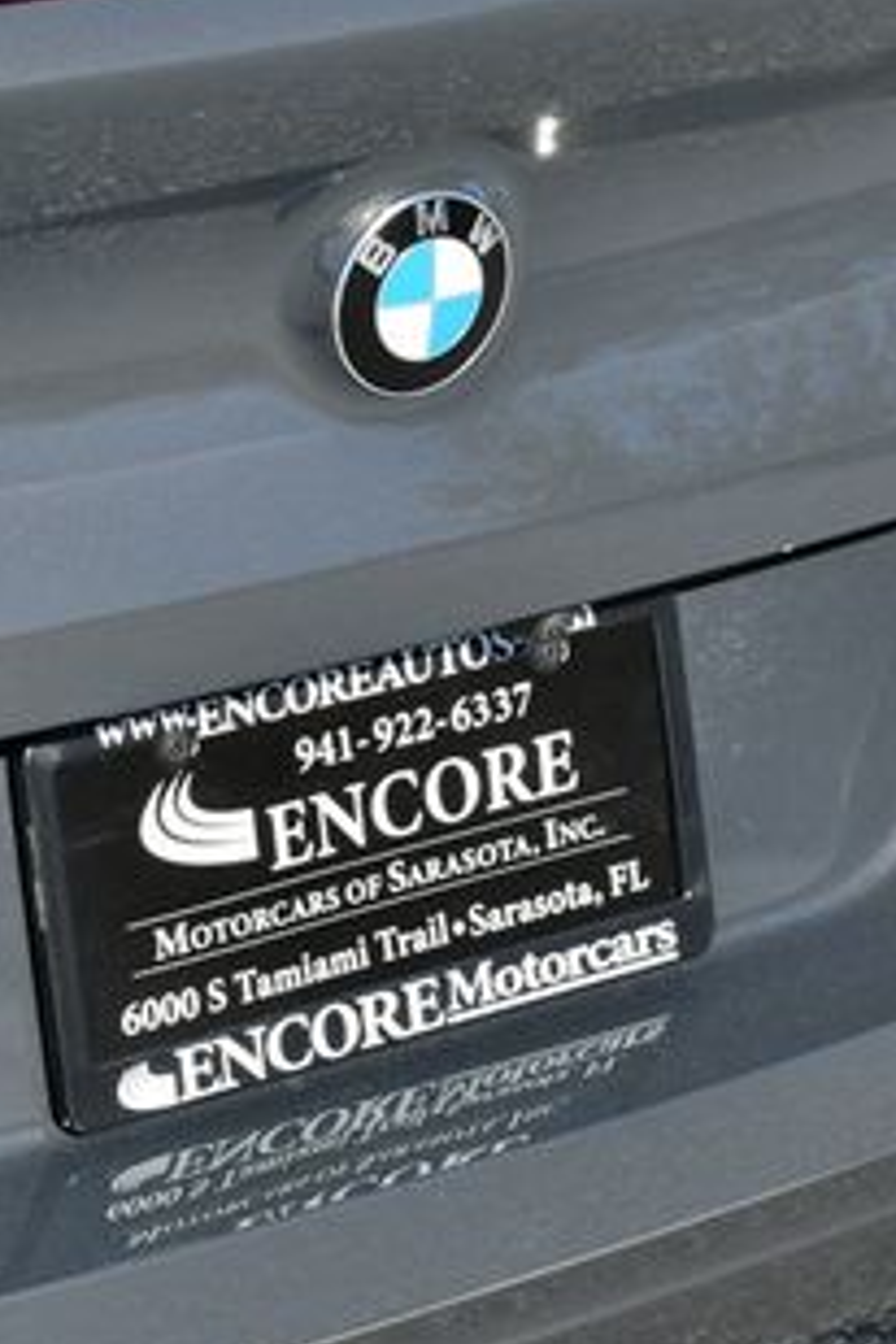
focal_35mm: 141
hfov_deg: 9.7
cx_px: 204
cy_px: 631
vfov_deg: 14.6
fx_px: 5264
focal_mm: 34
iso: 110
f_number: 8
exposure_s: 1/250
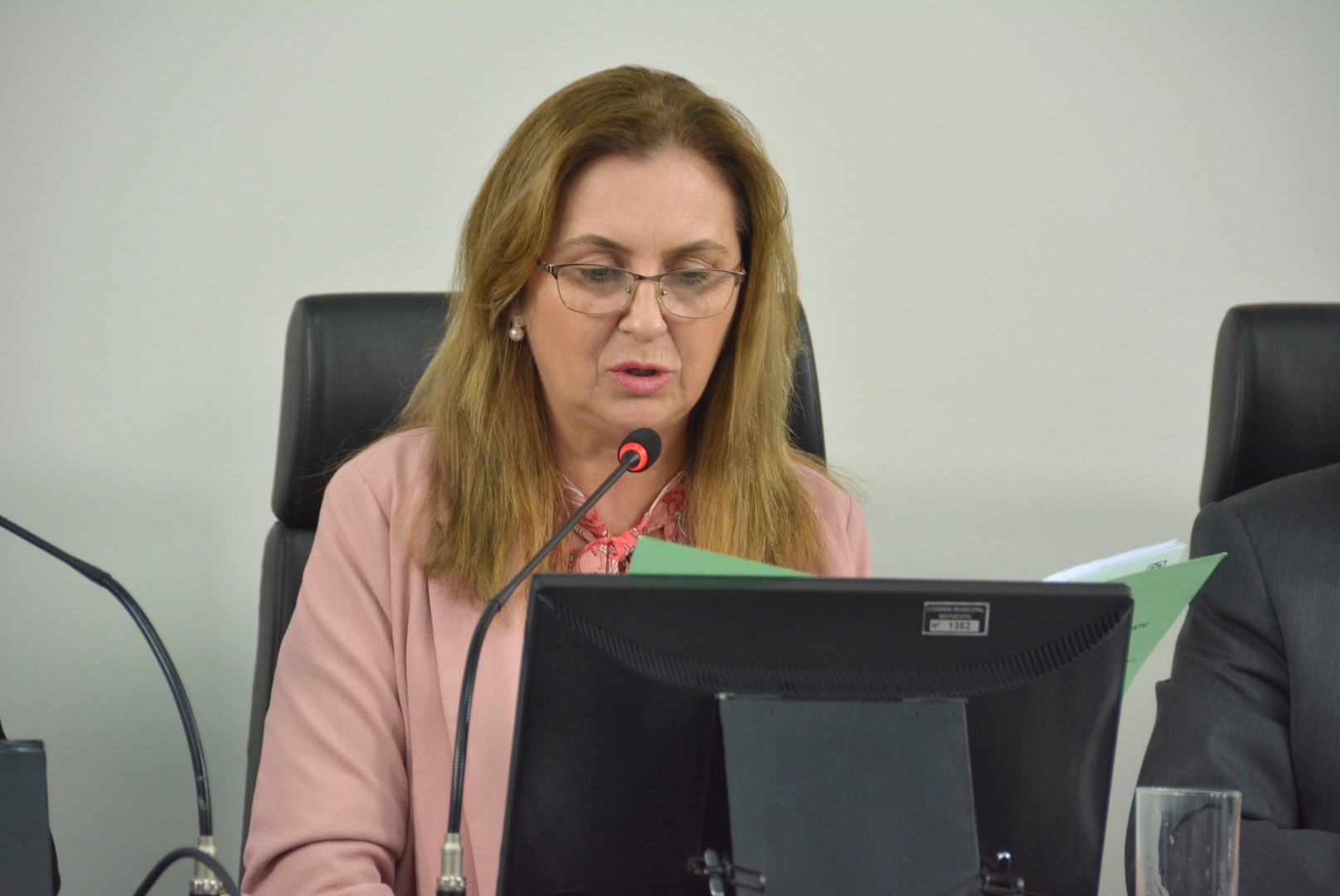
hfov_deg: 8.1
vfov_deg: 5.4
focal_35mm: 255
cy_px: 448
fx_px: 9498
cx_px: 670
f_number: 5.6
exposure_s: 1/125
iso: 1000
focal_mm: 170
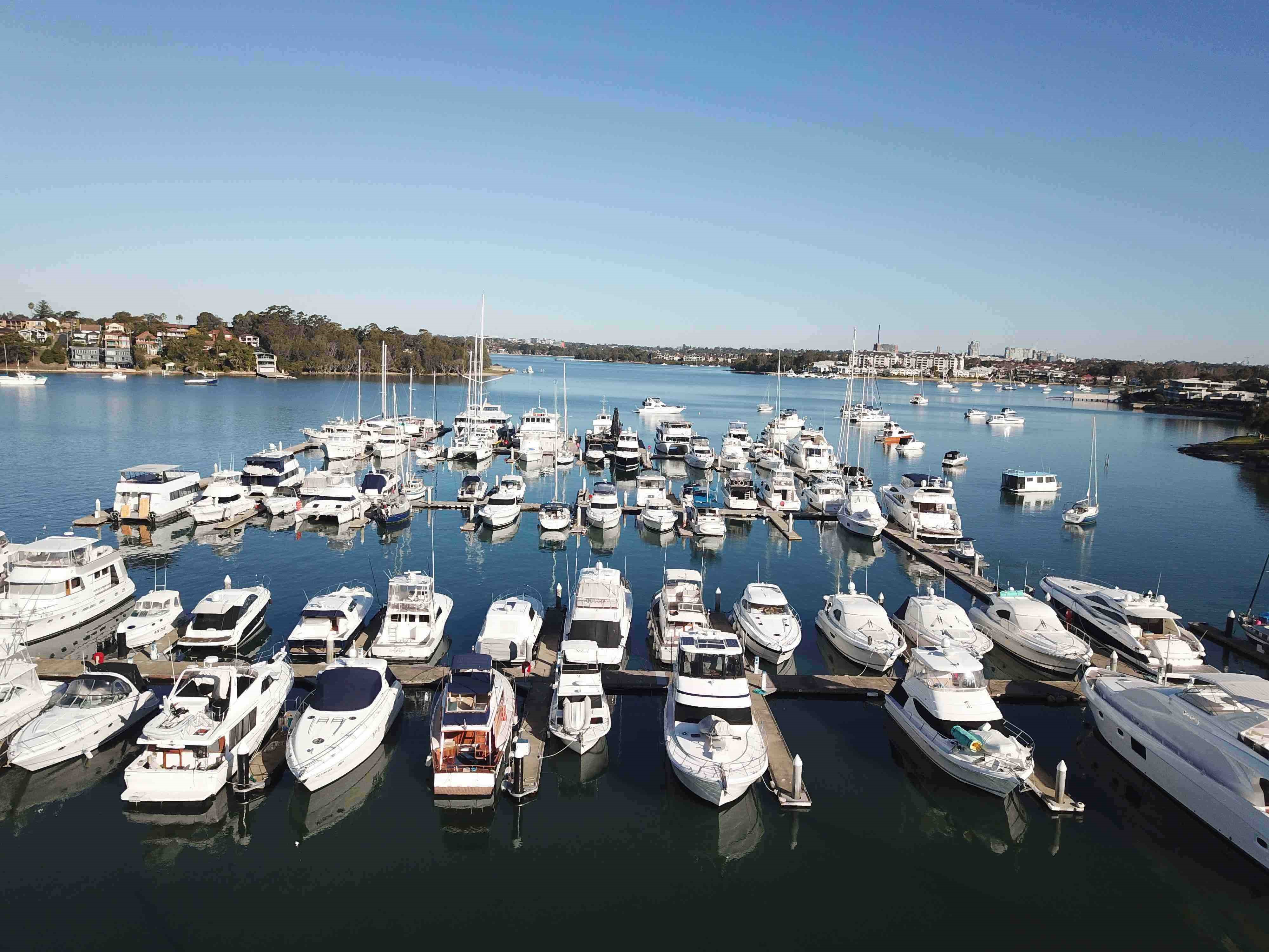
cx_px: 634
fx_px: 953
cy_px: 476
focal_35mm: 26
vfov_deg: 53.1
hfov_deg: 67.3
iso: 100
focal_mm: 4.73
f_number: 2.2
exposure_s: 1/1565
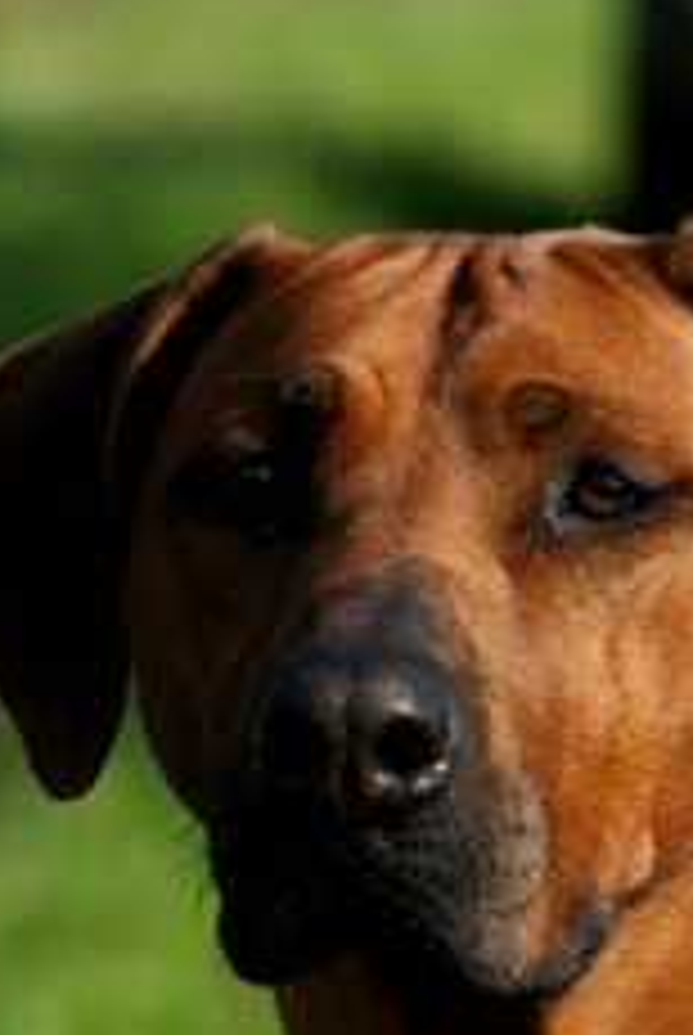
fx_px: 10100
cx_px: 560
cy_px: 576
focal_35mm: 351
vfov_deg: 5.9
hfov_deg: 3.9
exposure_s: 1/250
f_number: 6.3
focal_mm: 135
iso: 100
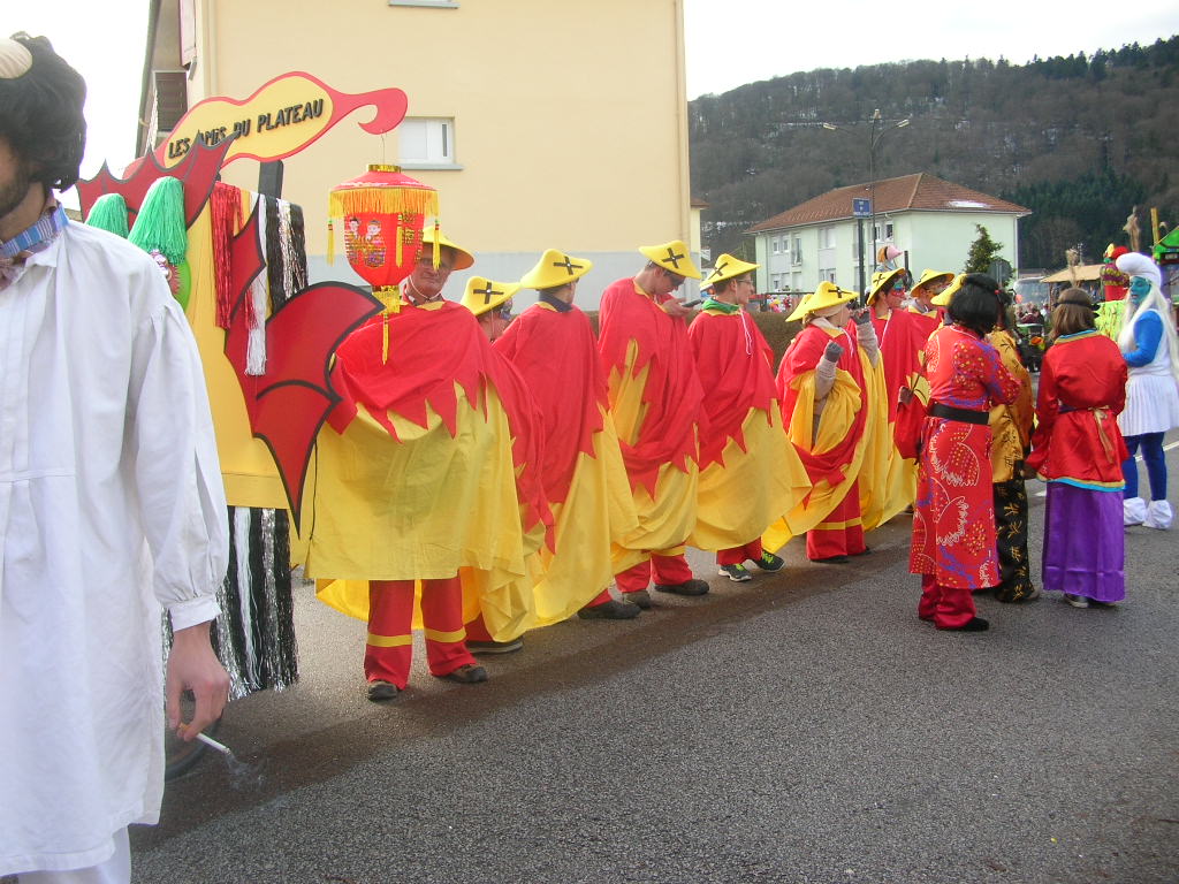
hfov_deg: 52.6
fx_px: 1192
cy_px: 442
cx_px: 590
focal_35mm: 35
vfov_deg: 40.7
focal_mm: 5.8
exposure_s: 1/263
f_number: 2.8
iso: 50
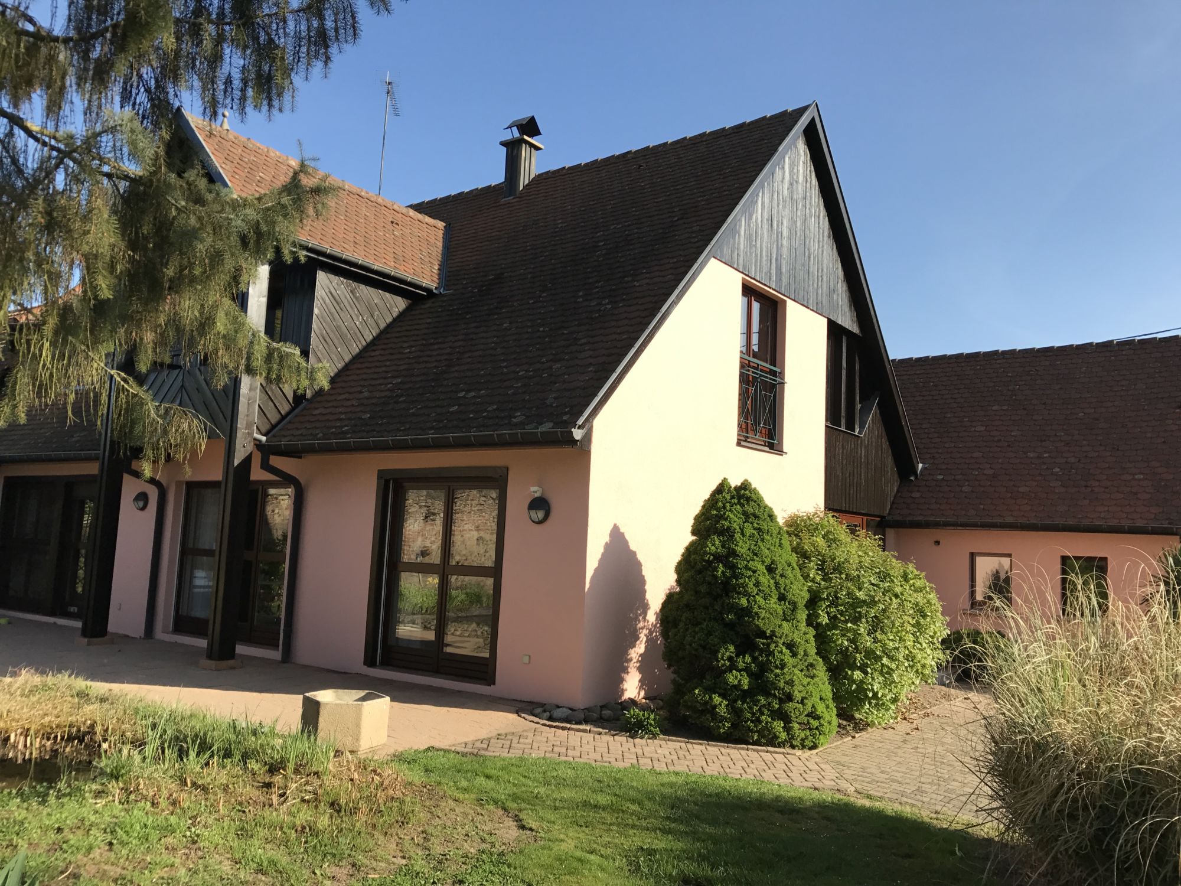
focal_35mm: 28
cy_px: 443
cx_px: 590
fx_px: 955
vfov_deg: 49.7
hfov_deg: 63.4
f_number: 1.8
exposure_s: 1/1597
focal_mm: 3.99
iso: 20
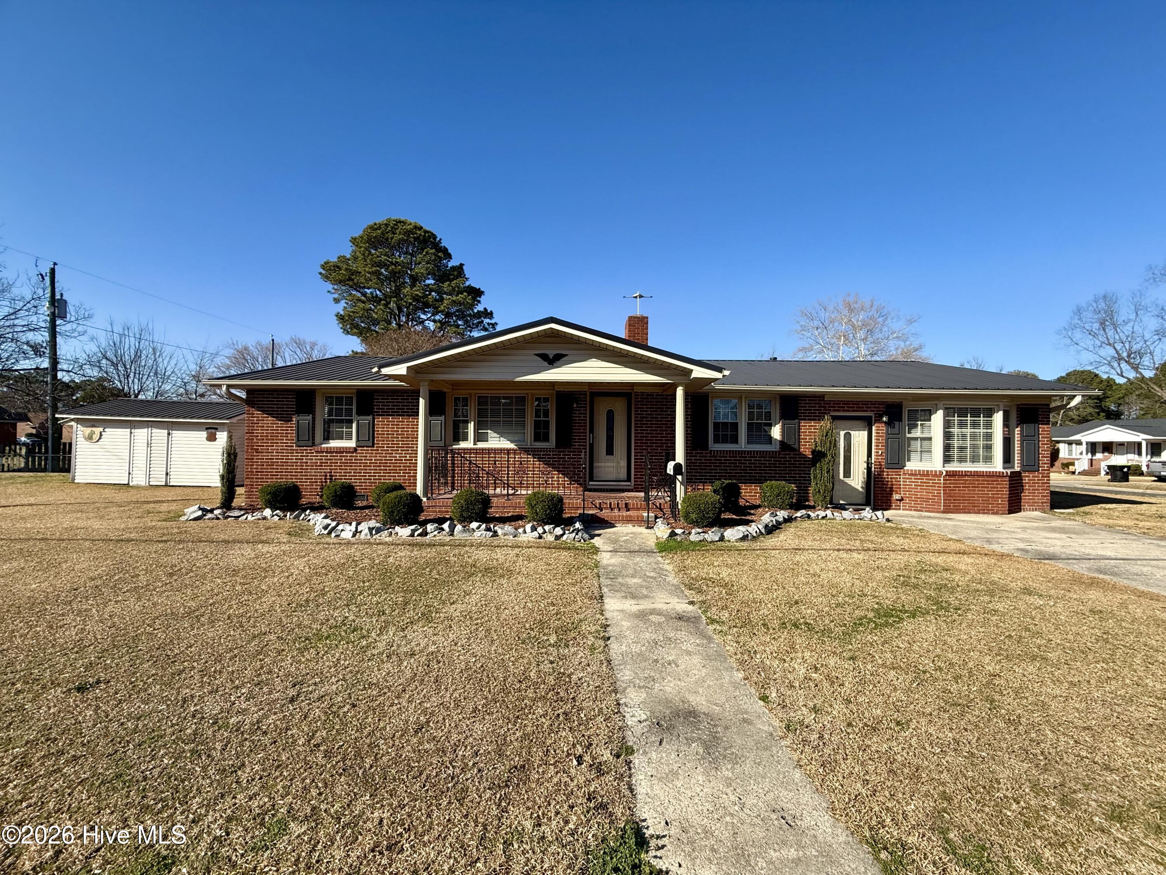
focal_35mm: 14
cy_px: 438
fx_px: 472
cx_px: 583
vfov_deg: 85.7
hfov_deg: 102.1
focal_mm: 2.22
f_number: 2.2
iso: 50
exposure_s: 1/1285
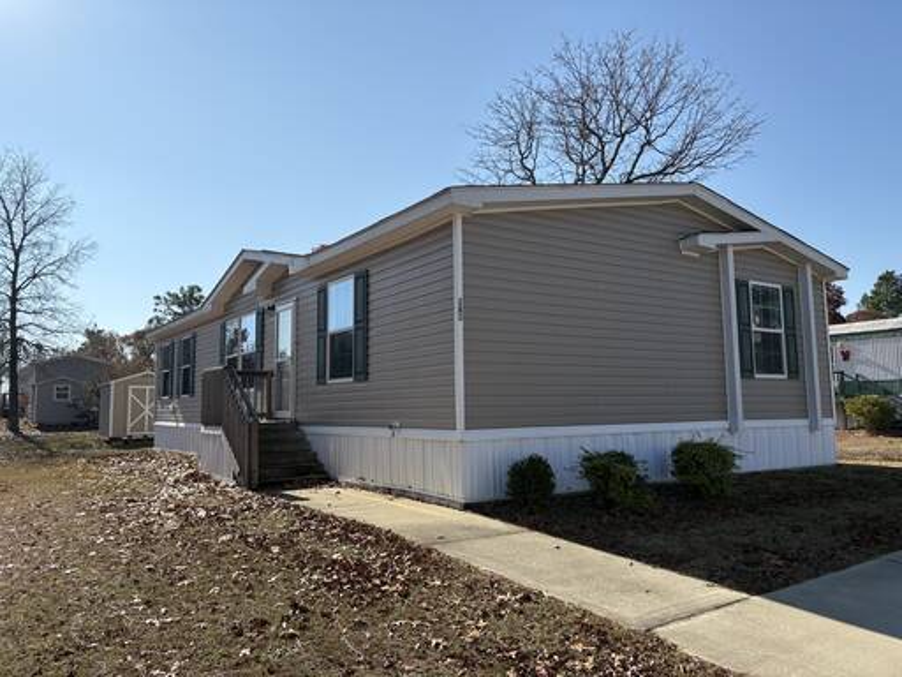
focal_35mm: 26
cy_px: 338
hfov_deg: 67.3
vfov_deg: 53.1
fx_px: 677
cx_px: 451
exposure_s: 1/4065
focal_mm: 5.96
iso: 50
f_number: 1.6
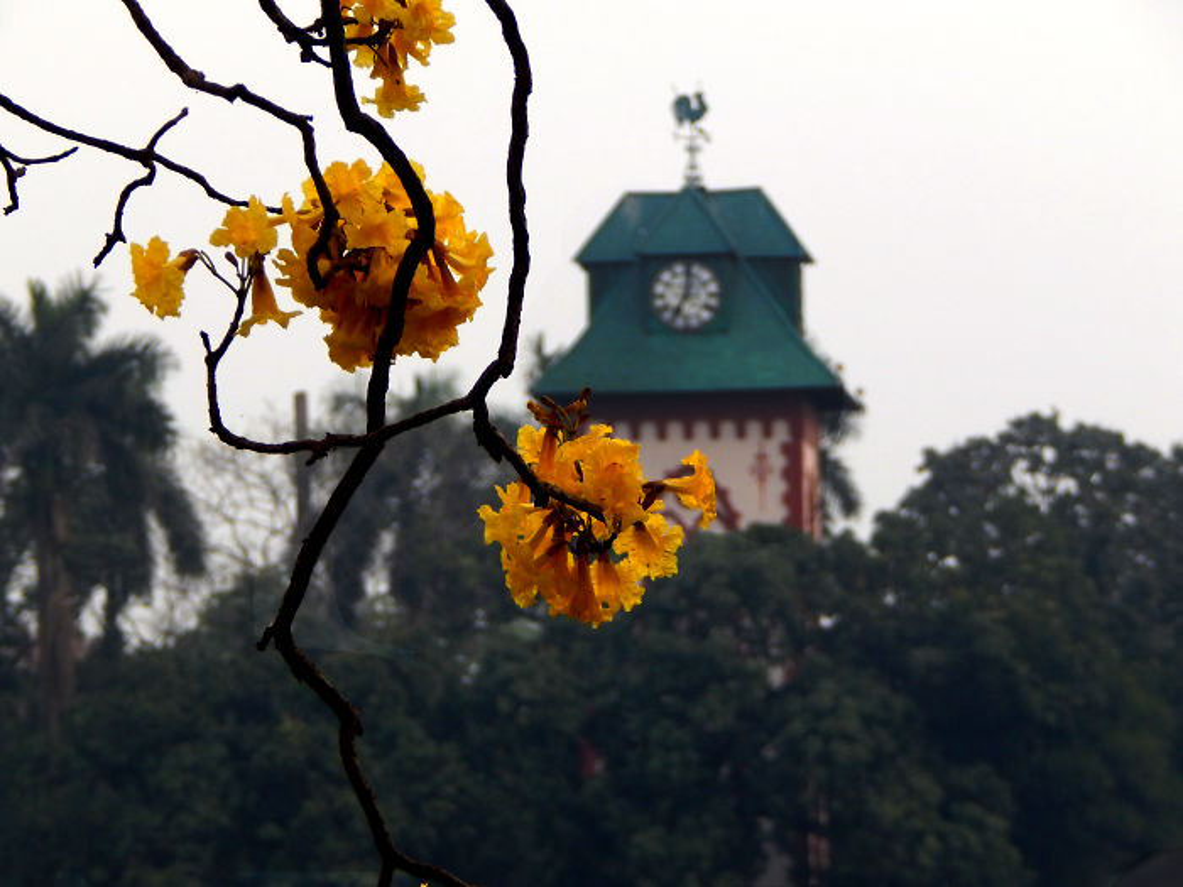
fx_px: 8612
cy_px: 444
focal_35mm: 252
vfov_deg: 5.9
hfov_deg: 7.9
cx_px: 592
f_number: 5.6
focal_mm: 44.9
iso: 180
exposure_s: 1/250
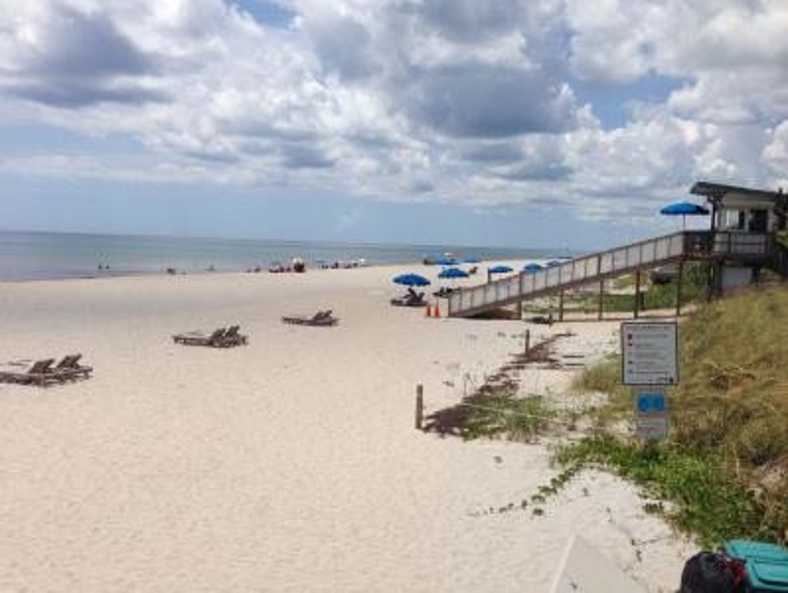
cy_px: 296
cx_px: 394
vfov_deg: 43.0
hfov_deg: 55.3
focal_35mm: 33
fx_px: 752
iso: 50
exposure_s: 1/3623
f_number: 2.4
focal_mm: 4.12
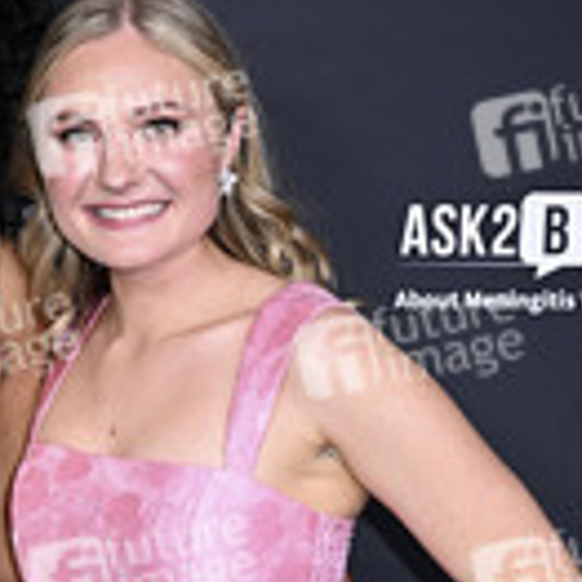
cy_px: 458
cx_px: 24
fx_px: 2054
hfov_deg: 15.9
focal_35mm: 108
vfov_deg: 16.0
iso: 2000
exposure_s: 1/200
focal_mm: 37
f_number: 5.6
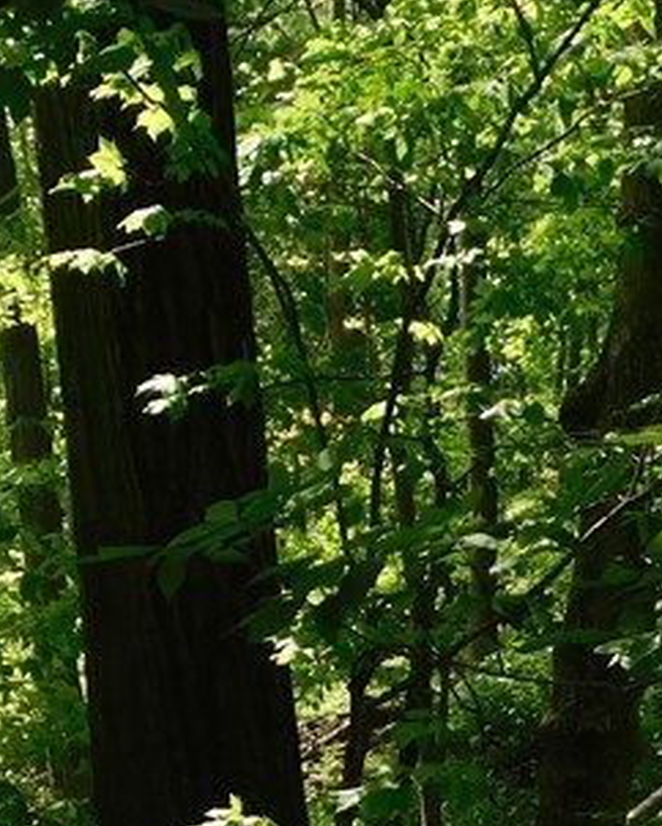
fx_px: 2911
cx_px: 408
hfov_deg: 13.0
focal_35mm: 119
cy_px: 905
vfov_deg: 15.7
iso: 125
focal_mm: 6.3
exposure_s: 1/400
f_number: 3.5
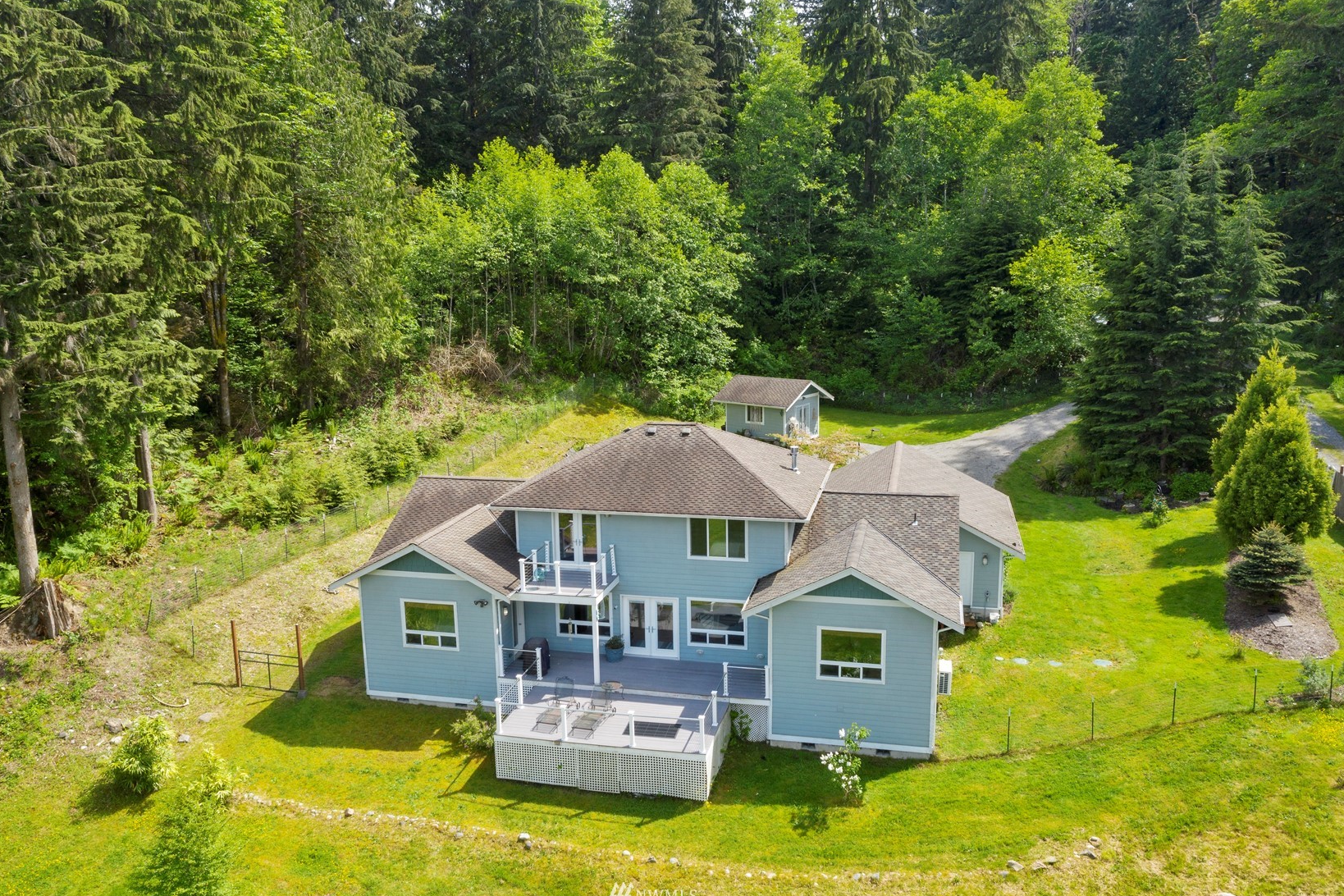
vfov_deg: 45.0
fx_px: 1083
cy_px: 459
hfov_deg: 63.6
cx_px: 655
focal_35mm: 29
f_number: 7.1
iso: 100
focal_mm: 10.26
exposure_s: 1/160
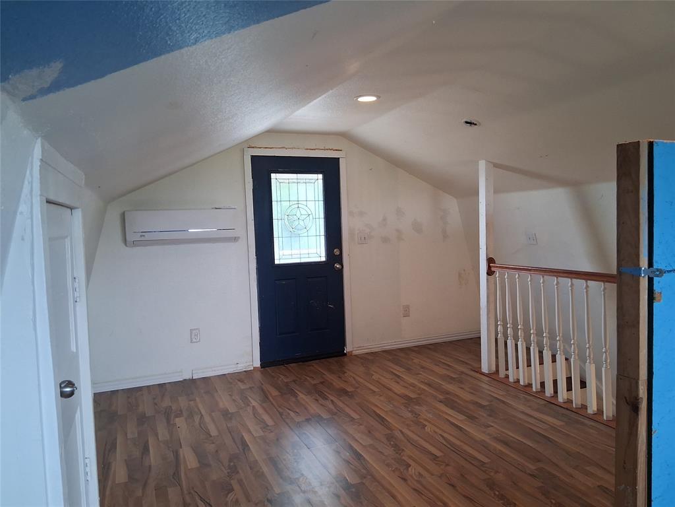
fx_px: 507
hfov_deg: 67.3
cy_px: 254
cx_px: 338
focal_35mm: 26
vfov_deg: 53.1
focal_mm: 3.98
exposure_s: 1/100
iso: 320
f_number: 1.8
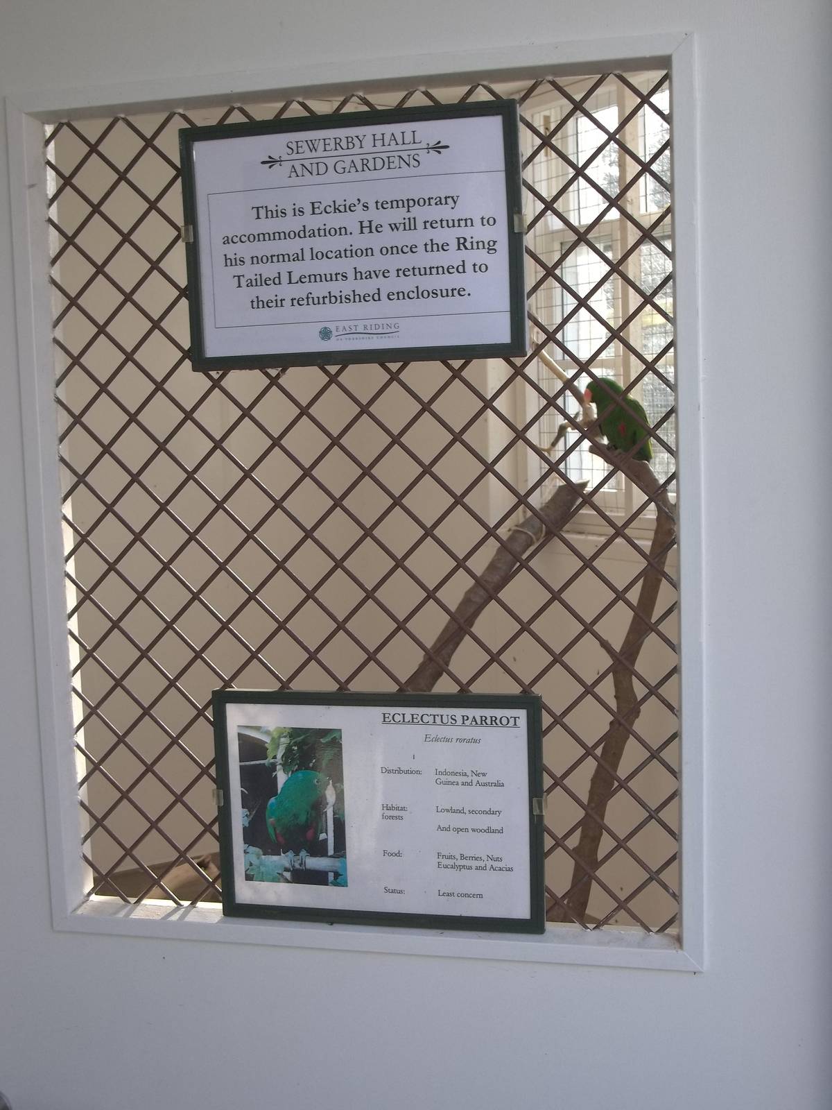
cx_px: 416
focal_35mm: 46
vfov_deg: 41.2
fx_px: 1474
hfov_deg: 31.5
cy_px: 555
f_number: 3.7
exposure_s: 1/100
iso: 80
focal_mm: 8.3
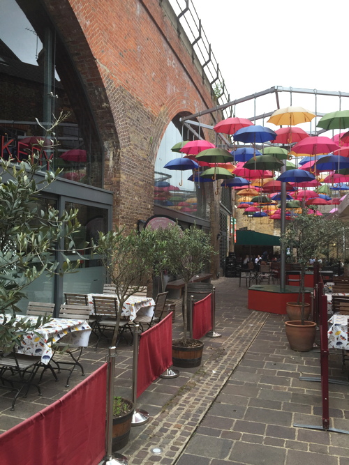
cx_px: 174
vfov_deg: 61.7
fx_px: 390
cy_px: 232
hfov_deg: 48.2
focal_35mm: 29
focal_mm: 4.15
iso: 32
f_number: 2.2
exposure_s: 1/289
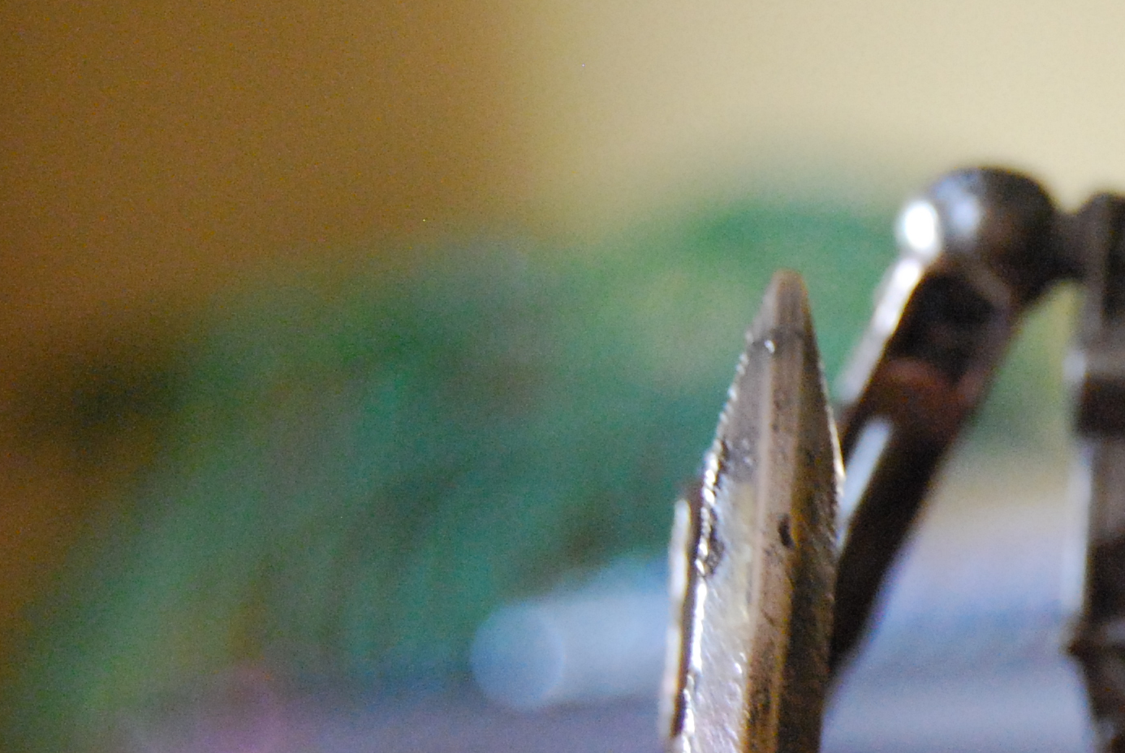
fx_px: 5507
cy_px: 583
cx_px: 1413
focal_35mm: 176
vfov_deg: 7.8
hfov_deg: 11.4
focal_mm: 42
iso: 1600
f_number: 5.3
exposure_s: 1/25
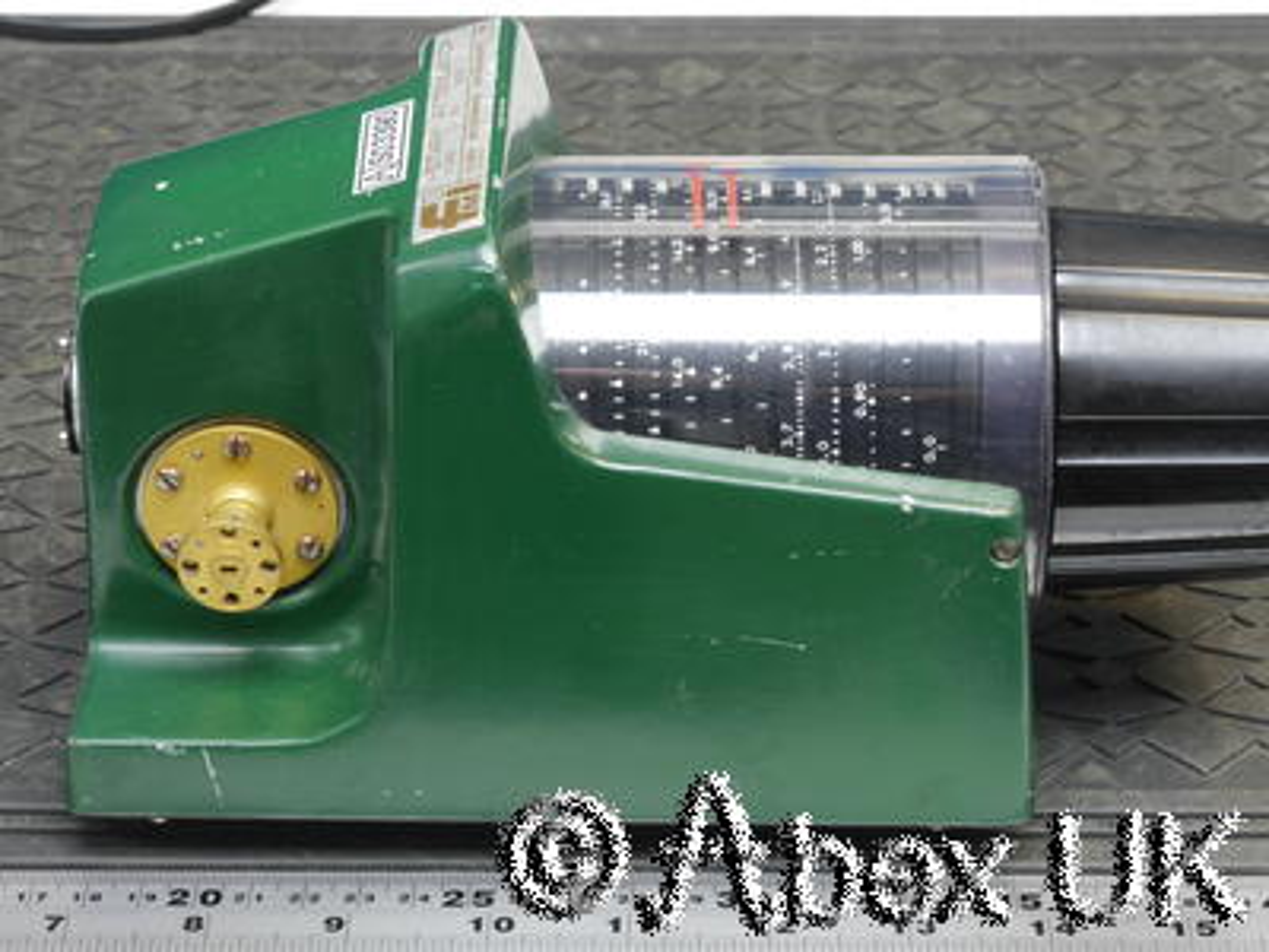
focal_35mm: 110
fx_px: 4033
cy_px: 476
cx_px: 634
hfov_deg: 17.9
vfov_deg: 13.5
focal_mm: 55
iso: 400
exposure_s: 1/4
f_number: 11
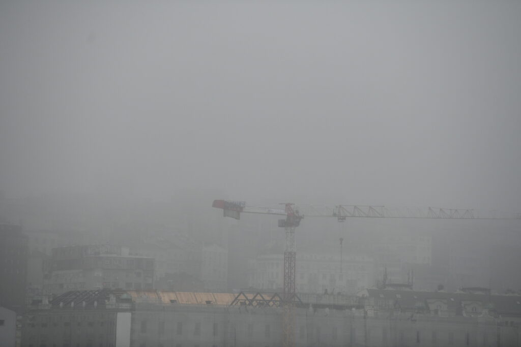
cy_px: 174
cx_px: 260
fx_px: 2895
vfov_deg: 6.9
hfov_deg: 10.3
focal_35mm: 200
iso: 640
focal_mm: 200
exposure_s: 1/1600
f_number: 4
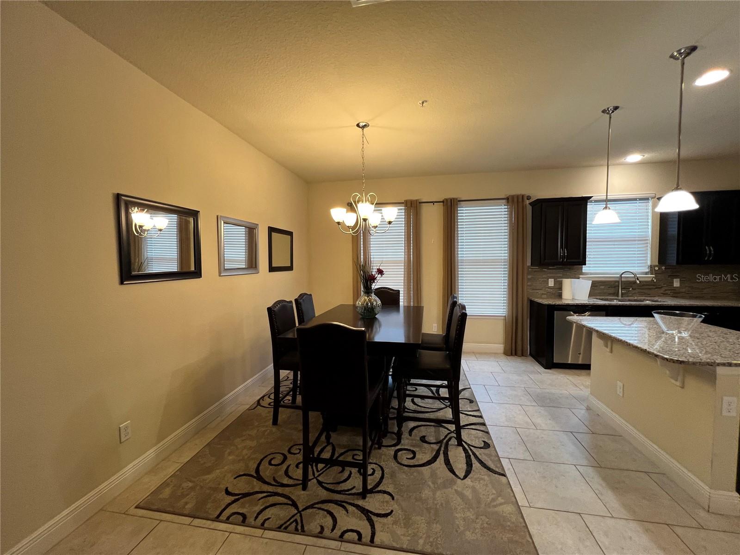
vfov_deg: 89.9
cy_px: 278
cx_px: 370
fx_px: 278
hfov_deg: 106.2
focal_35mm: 13
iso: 200
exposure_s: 1/60
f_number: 1.8
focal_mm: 1.57
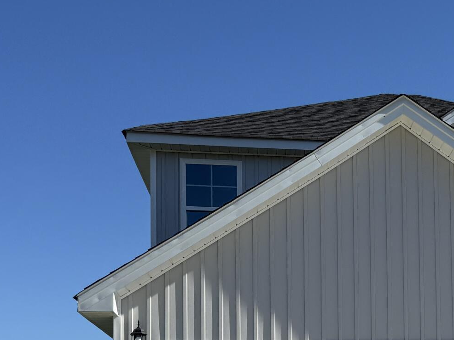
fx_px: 958
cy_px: 351
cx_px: 420
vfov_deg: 19.5
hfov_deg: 25.7
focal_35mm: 73
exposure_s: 1/6711
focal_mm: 6.76
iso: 80
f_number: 1.78
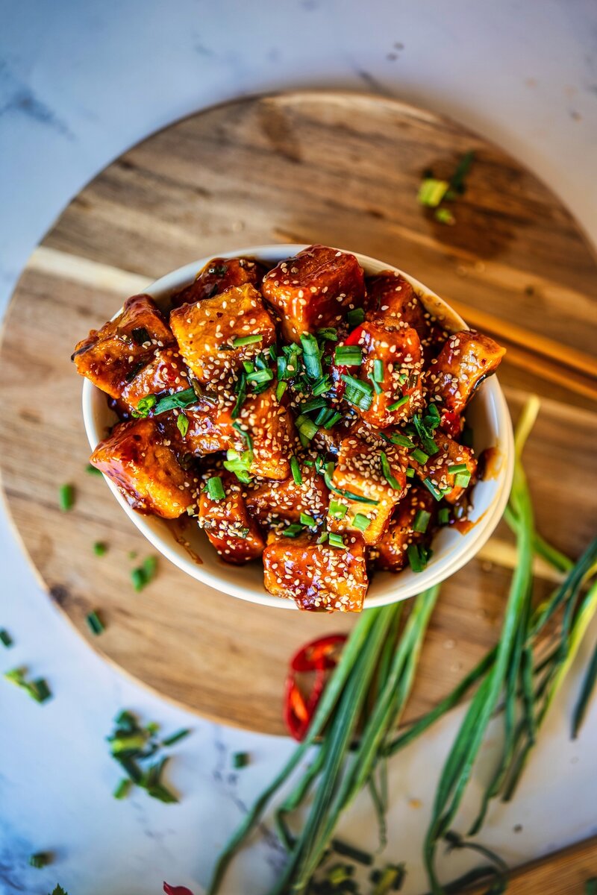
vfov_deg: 43.6
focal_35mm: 45
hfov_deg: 29.9
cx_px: 298
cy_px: 448
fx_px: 1119
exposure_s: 1/50
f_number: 2
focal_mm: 45
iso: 125
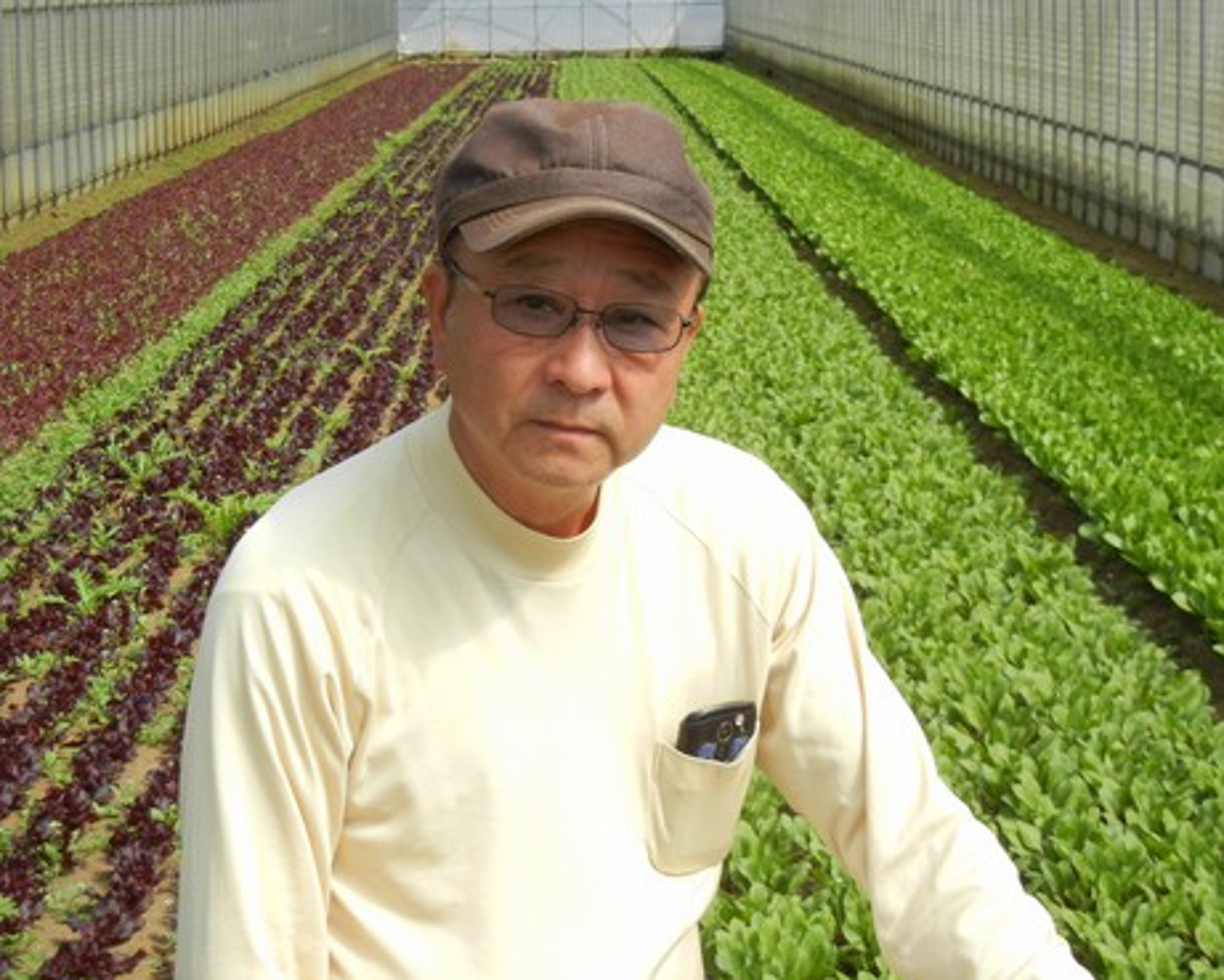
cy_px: 495
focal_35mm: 72
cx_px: 566
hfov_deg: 26.4
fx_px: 2609
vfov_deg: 21.3
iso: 400
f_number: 8.2
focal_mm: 12.2
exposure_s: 1/362
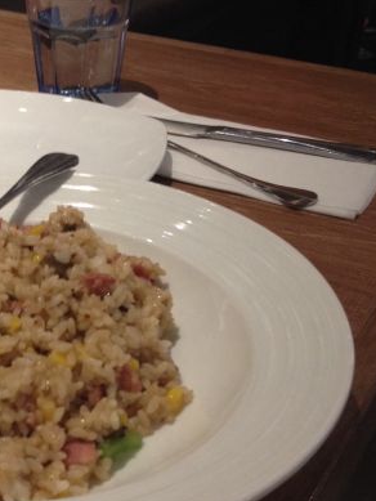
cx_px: 47
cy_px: 346
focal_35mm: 63
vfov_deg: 30.4
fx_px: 912
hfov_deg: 22.8
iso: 125
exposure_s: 1/20
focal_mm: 4.28
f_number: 2.4
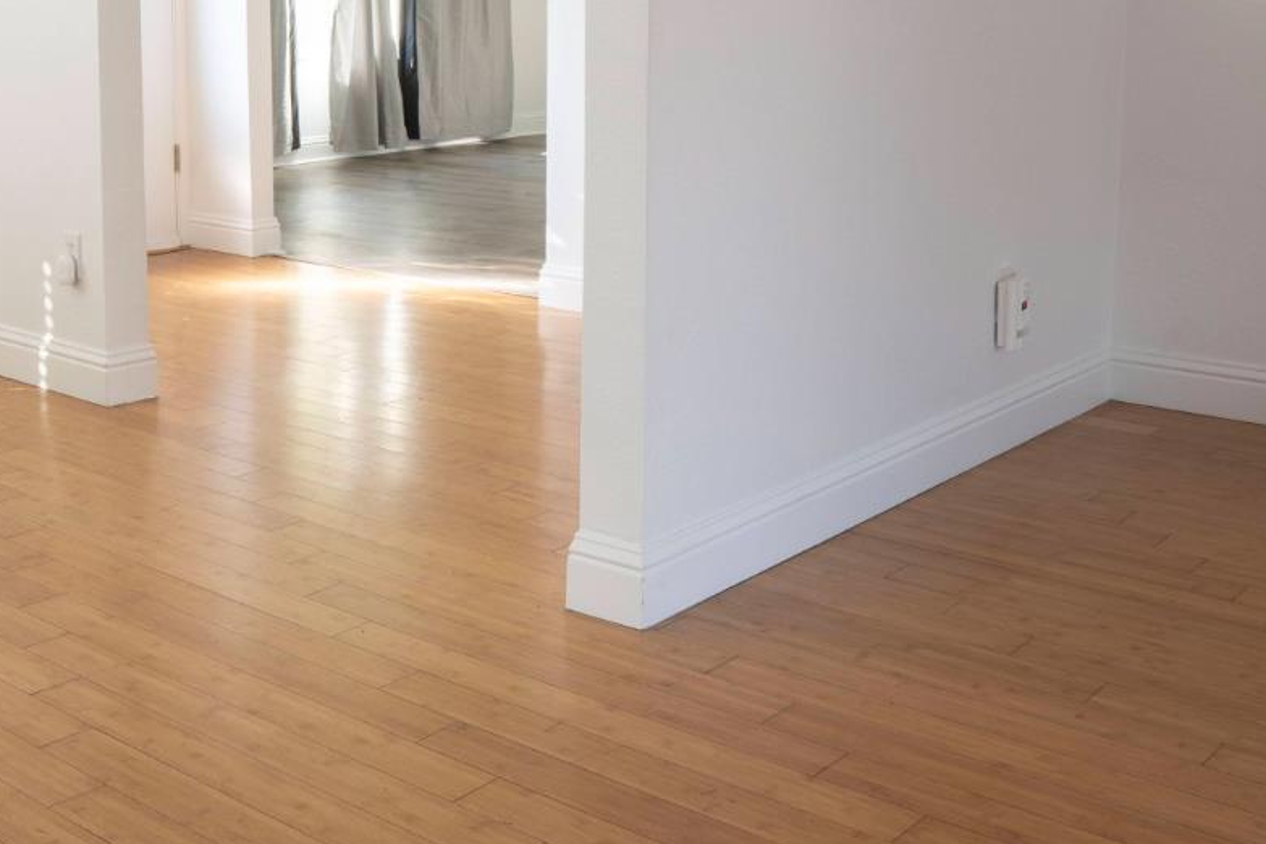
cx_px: 270
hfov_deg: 41.1
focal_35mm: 46
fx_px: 1618
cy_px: 158
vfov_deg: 28.6
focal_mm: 16
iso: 100
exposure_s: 1/2
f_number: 16
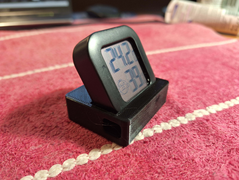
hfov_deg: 73.9
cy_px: 90
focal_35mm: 23
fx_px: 159
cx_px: 120
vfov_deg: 58.9
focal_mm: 5.54
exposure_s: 1/50
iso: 125
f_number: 1.8
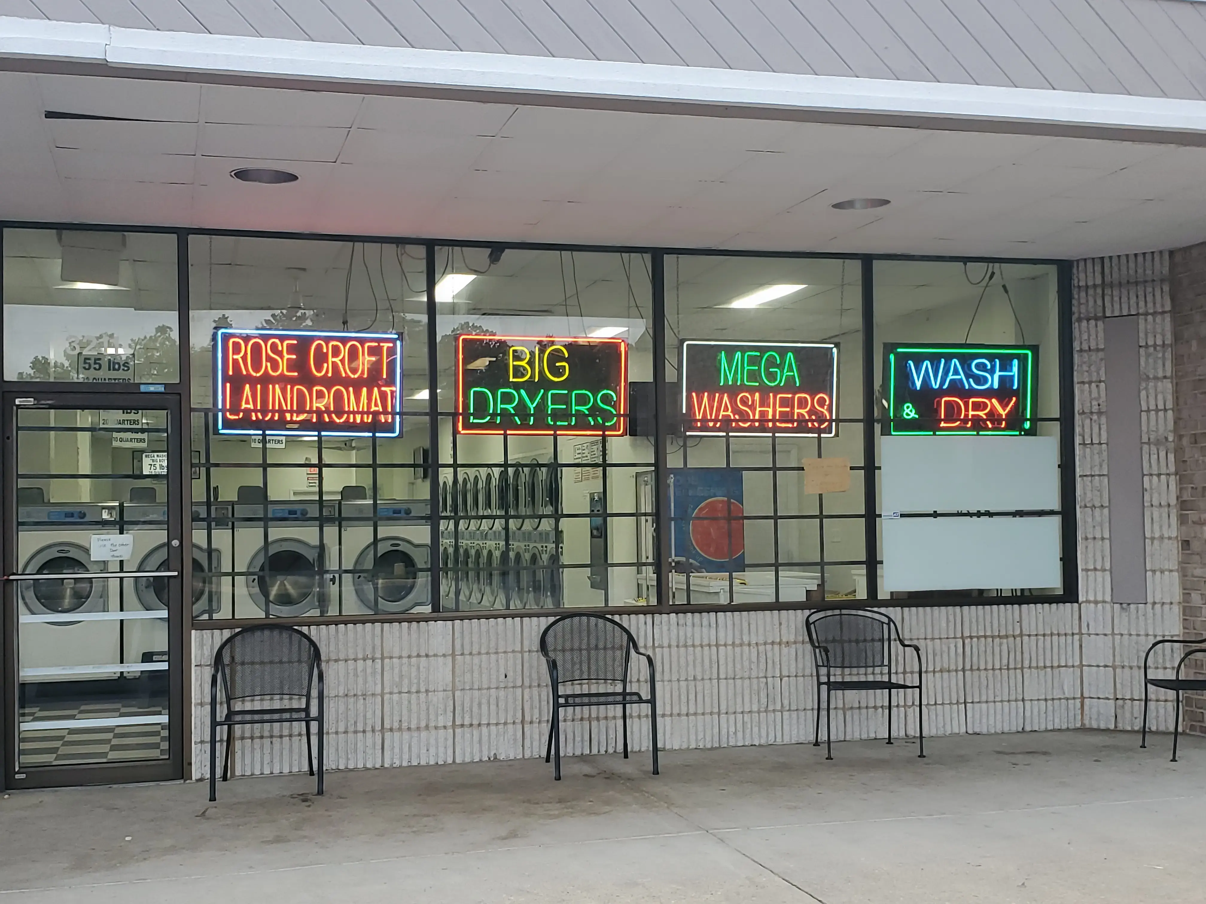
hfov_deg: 67.3
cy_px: 452
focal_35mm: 26
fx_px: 906
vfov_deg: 53.1
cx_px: 603
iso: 64
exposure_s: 1/120
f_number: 2.4
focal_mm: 4.3
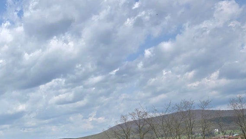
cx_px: 5
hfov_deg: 32.3
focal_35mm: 60
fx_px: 391
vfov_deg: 19.0
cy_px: 166
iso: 25
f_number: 1.8
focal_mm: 5.4
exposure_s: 1/5000
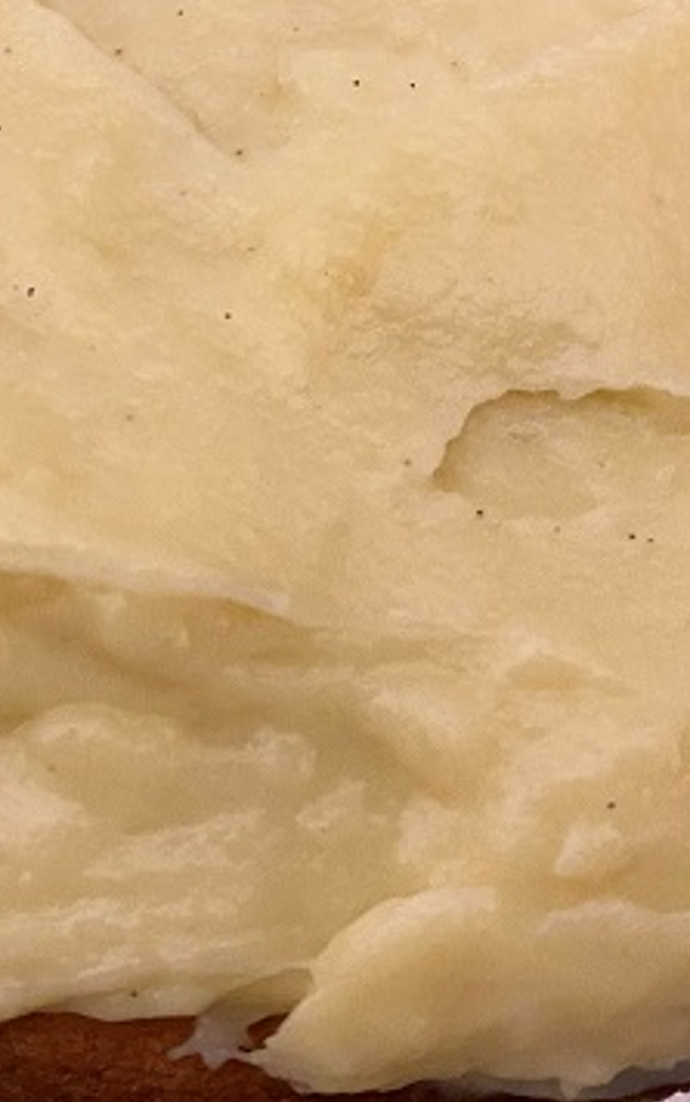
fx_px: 1742
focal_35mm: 58
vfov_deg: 34.6
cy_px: 322
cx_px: 223
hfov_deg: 22.3
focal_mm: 4.25
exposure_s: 1/25
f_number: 1.8
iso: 500
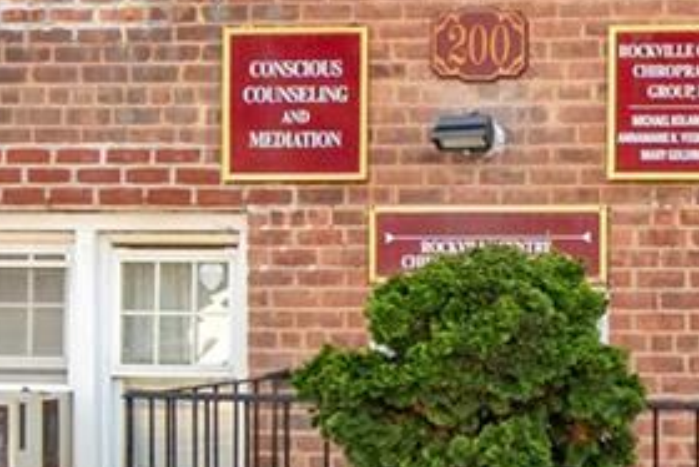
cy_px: 371
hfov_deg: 15.9
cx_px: 1078
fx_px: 2273
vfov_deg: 11.7
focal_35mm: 117
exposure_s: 1/800
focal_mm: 16
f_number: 5
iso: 1250
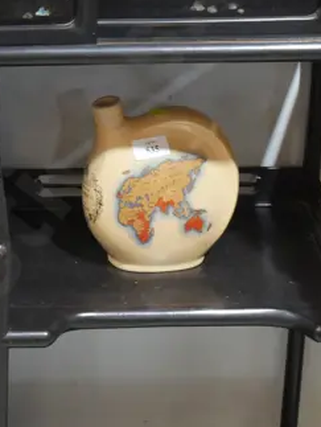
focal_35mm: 152
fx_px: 1876
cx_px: -46
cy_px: 312
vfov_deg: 12.9
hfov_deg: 9.7
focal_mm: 24
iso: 1250
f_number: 5.2
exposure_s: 1/60
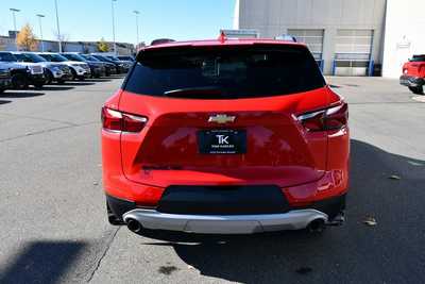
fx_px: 354
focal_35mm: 30
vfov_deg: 43.6
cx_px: 212
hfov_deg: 61.9
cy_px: 142
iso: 180
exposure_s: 1/250
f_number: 8
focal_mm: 20
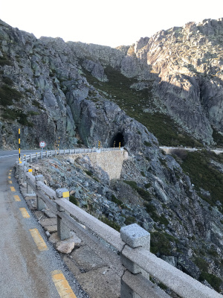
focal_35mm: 28
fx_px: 241
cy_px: 149
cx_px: 112
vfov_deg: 63.4
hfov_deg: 49.7
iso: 20
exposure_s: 1/199
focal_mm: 3.99
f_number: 1.8
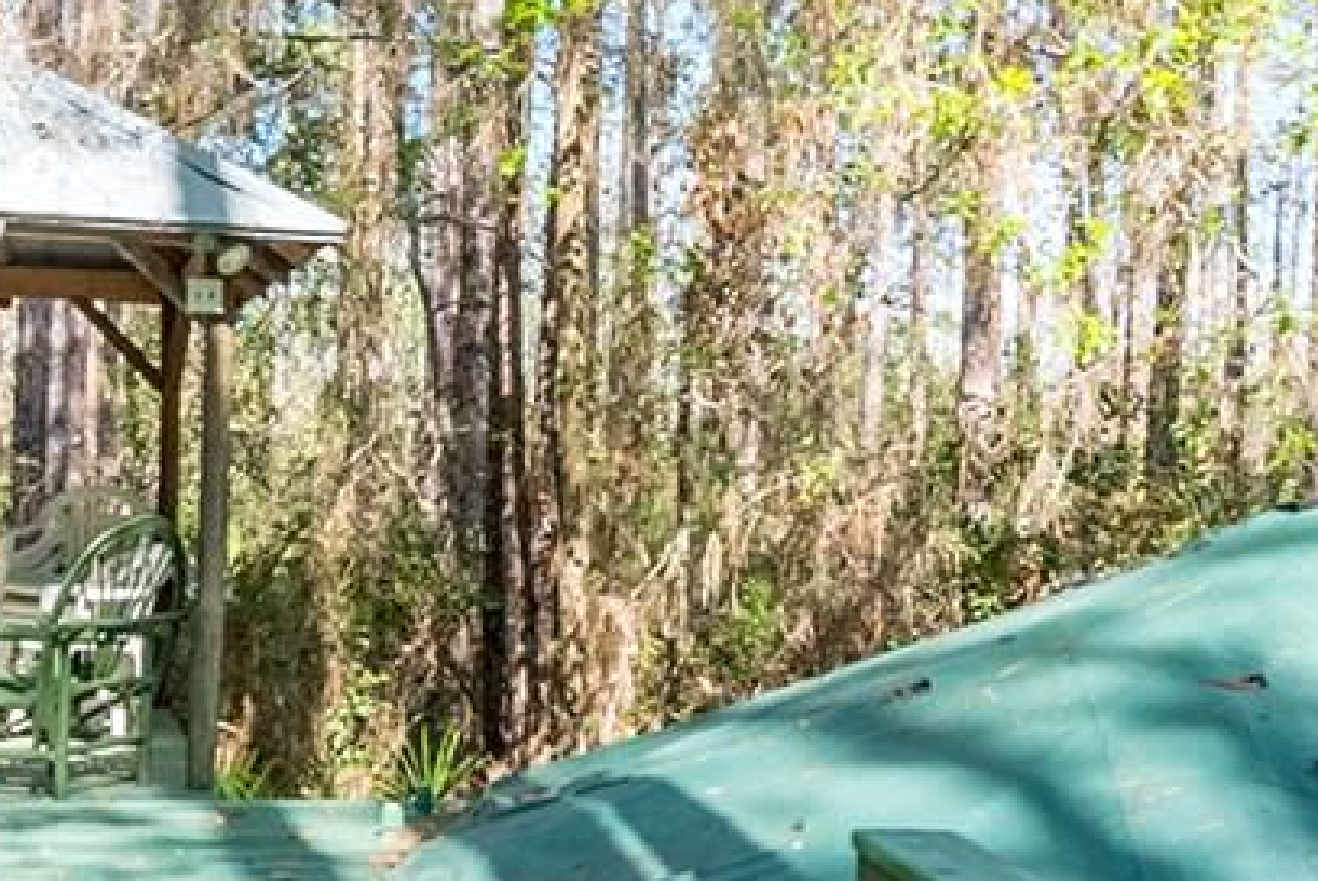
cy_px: 521
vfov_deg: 24.6
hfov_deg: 36.1
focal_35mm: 55
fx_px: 2015
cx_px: 525
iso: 500
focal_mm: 14
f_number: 9
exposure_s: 1/3200
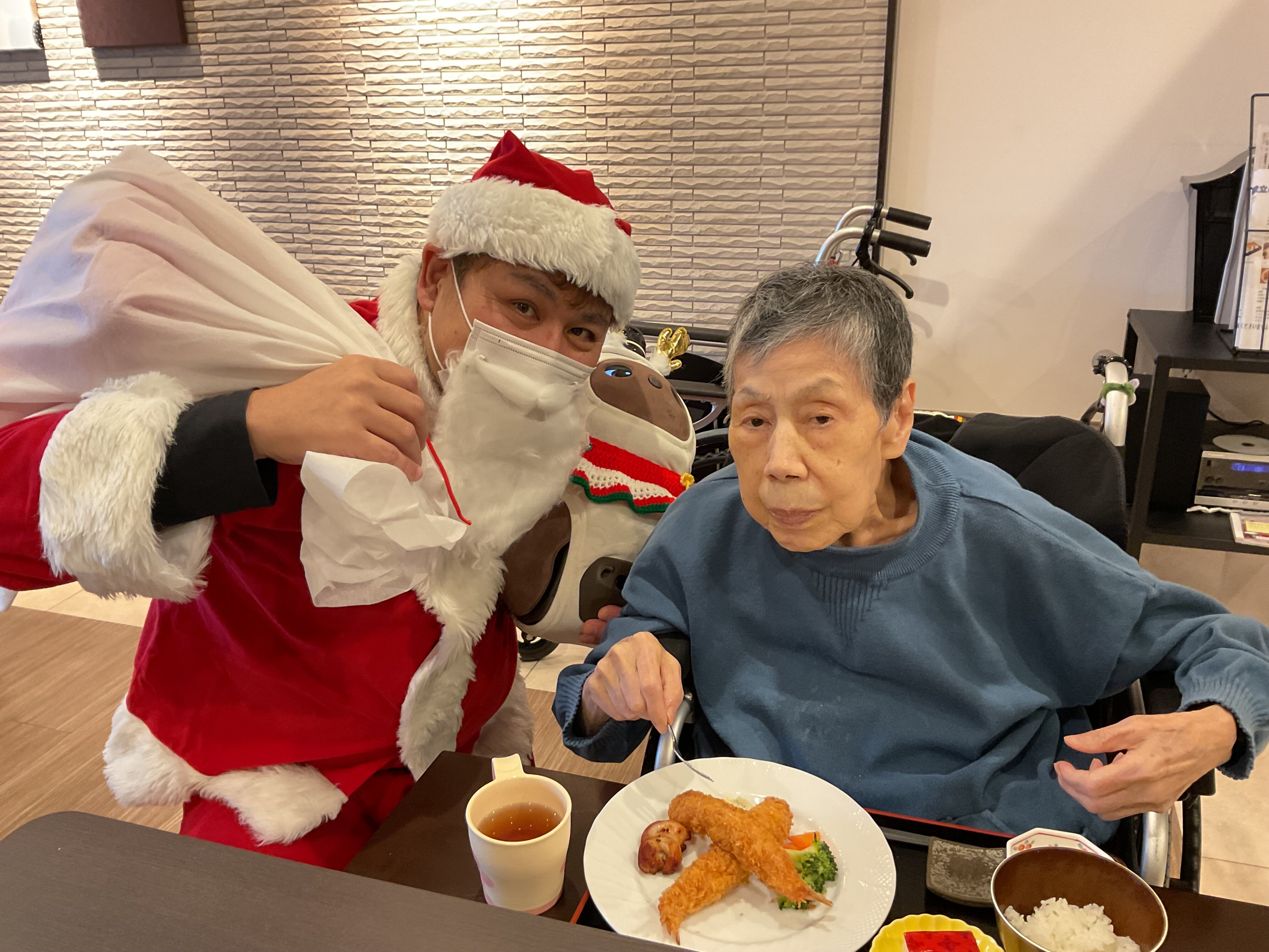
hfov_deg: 61.7
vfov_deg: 48.2
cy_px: 476
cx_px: 634
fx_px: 1063
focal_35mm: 29
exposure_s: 1/33
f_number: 1.8
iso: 320
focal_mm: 3
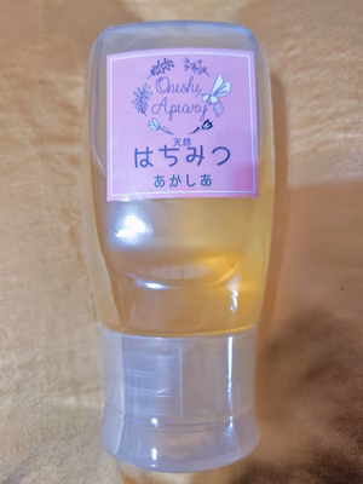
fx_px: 322
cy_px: 242
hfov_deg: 58.9
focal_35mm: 23
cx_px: 182
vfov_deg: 73.9
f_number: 1.9
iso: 419
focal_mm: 5.56
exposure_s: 1/60
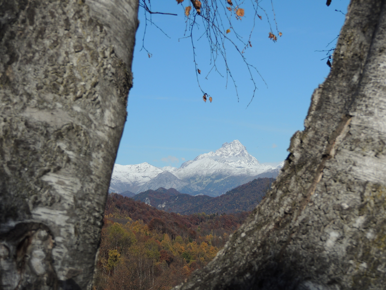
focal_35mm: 100
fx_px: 1115
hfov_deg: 19.6
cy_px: 145
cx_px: 193
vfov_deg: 14.8
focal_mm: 17.8
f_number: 4.6
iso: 100
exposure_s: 1/1250
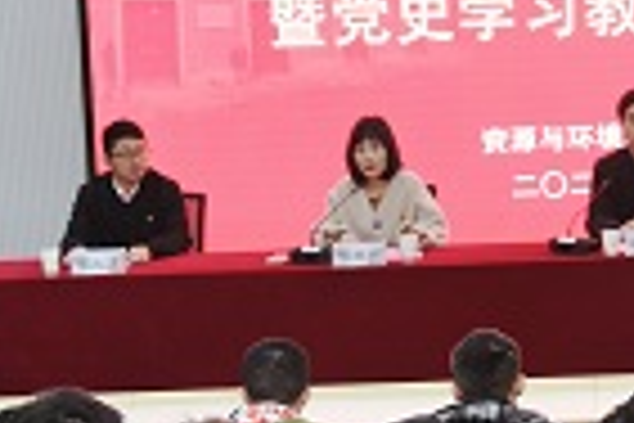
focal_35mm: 140
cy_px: 86
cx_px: 769
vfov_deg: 9.8
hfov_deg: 14.2
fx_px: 2465
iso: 200
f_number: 4
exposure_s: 1/30
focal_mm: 22
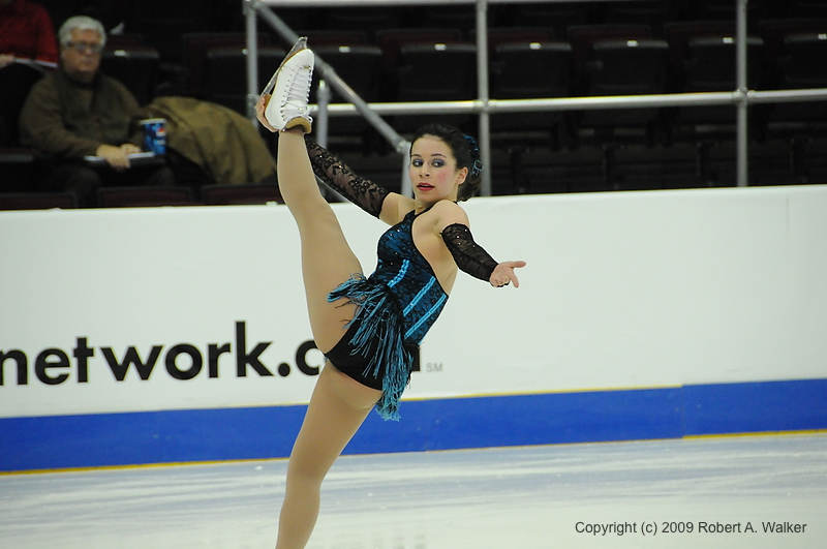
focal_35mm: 300
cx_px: 414
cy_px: 274
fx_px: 6882
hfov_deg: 6.9
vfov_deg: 4.6
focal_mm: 200
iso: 3200
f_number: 5.6
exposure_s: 1/800
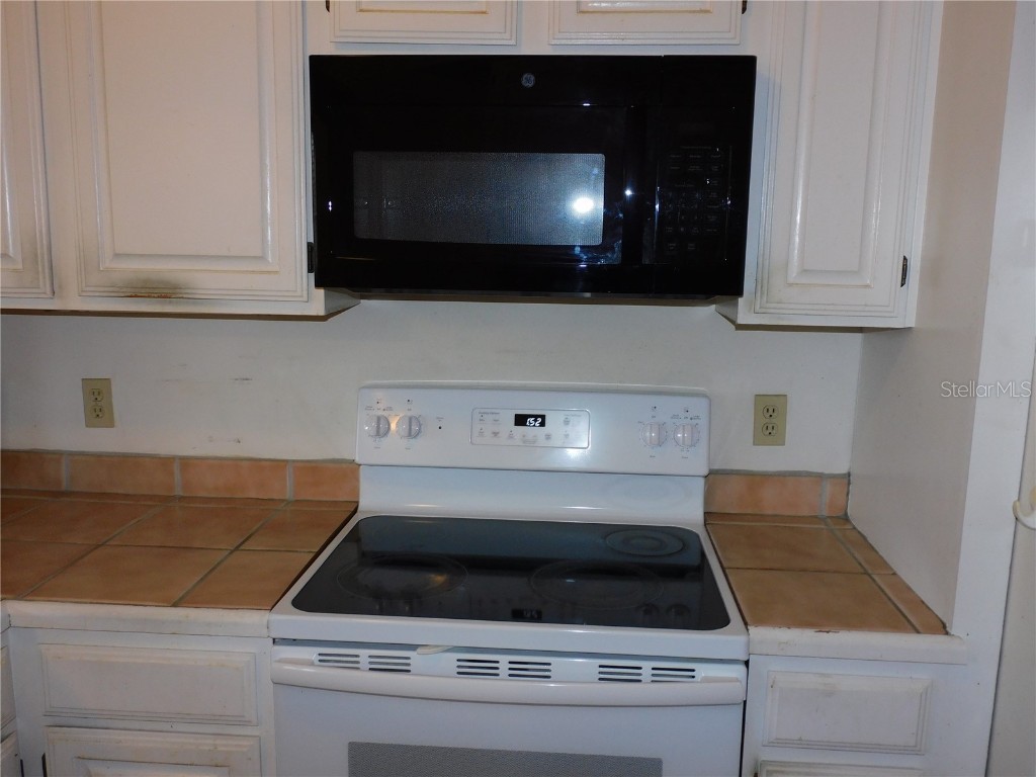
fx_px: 898
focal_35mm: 30
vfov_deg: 46.8
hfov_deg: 60.0
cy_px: 388
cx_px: 518
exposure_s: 1/30
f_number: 3.5
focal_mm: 5.4
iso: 200
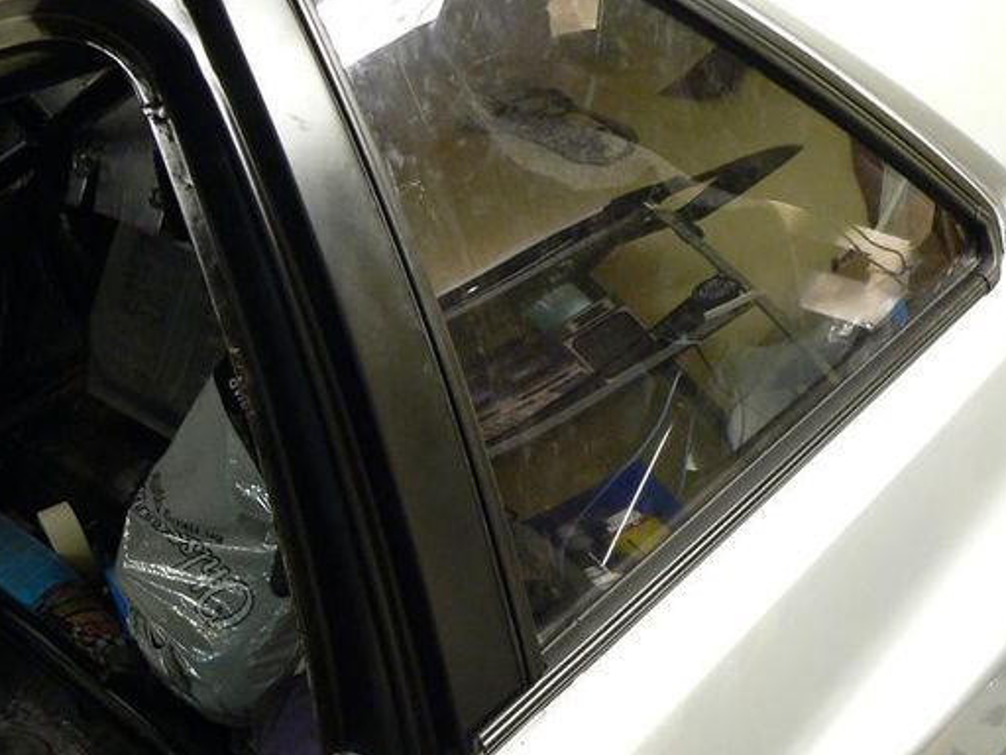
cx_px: 609
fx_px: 1308
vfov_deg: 32.2
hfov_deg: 41.9
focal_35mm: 45
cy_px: 362
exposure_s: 1/6
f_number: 2.8
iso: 200
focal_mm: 6
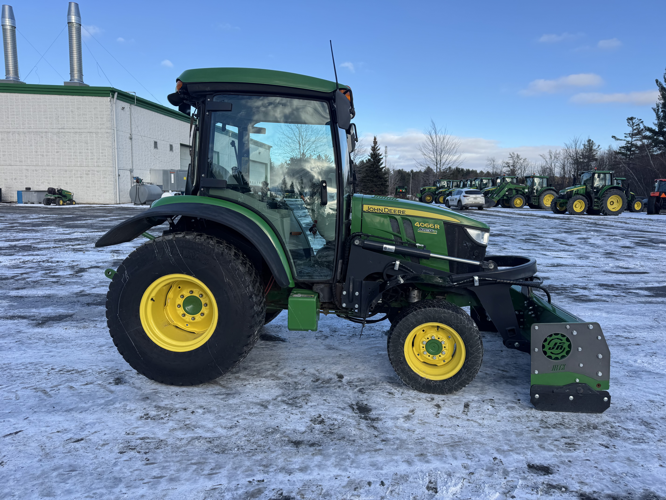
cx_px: 333
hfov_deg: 71.6
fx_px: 462
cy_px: 250
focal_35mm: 24
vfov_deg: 56.8
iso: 80
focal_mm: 6.76
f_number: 1.78
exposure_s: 1/2506
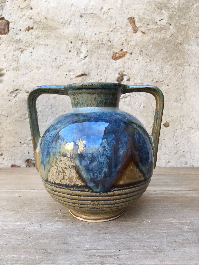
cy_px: 132
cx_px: 100
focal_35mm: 29
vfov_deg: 61.7
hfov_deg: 48.2
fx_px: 222
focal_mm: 4.15
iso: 40
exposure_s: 1/100
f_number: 2.2
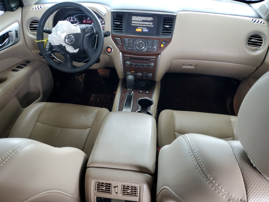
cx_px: 134
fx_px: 202
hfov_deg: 67.3
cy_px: 101
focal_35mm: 26
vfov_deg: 53.1
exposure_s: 1/60.2
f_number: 1.5
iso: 117
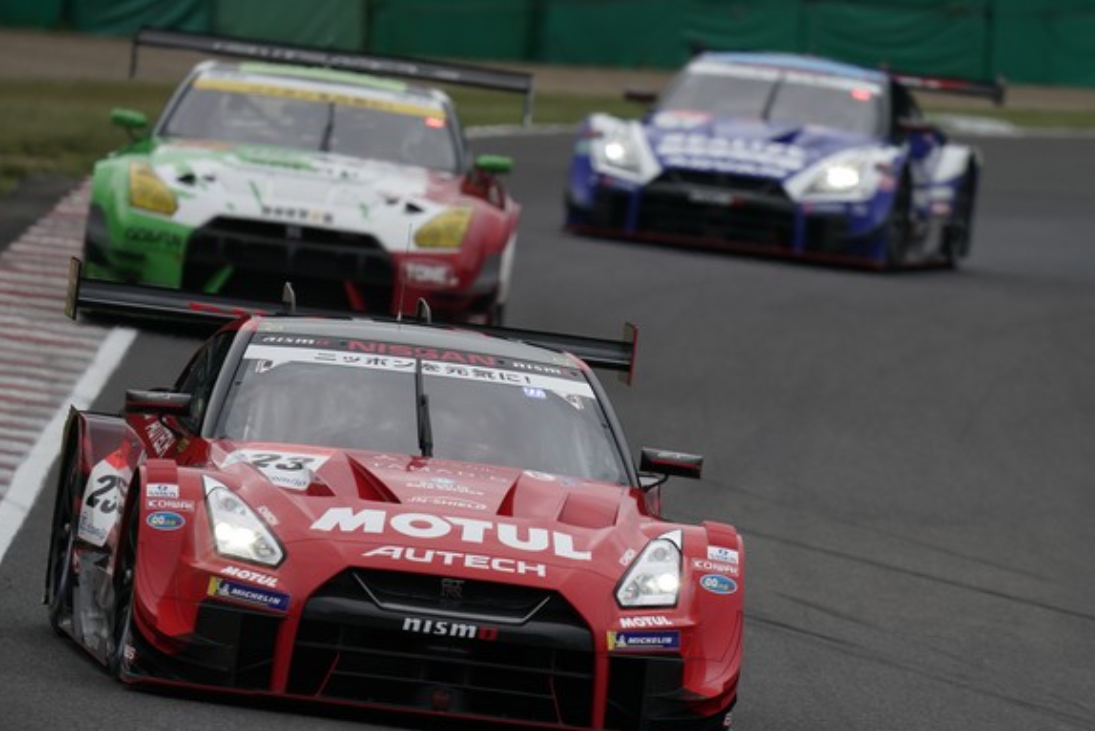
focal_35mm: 752
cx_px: 507
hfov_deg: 2.7
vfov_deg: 1.8
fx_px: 22878
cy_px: 407
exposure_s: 1/640
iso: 200
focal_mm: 600
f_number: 7.1
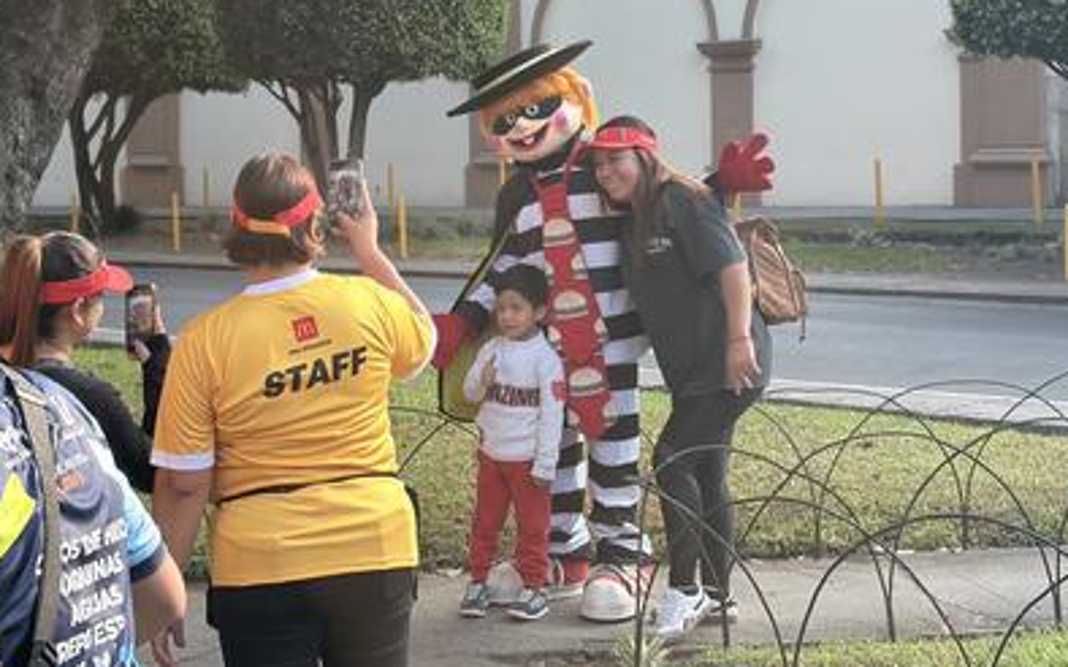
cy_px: 172
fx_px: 2037
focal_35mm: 70
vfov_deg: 18.5
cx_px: 398
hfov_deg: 29.3
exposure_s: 1/343
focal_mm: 5.96
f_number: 1.6
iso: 40
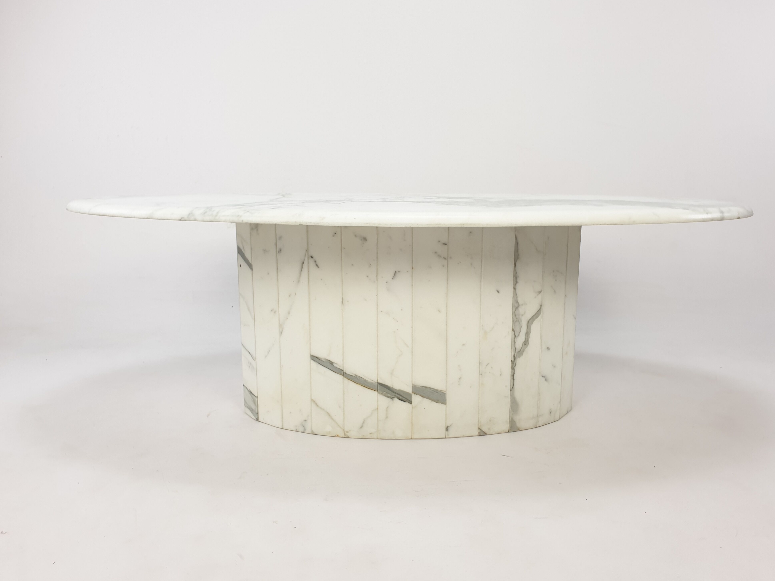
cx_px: 400
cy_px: 281
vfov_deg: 51.3
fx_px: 604
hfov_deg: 65.3
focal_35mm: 27
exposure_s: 1/100
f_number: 2.4
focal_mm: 4.3
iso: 50
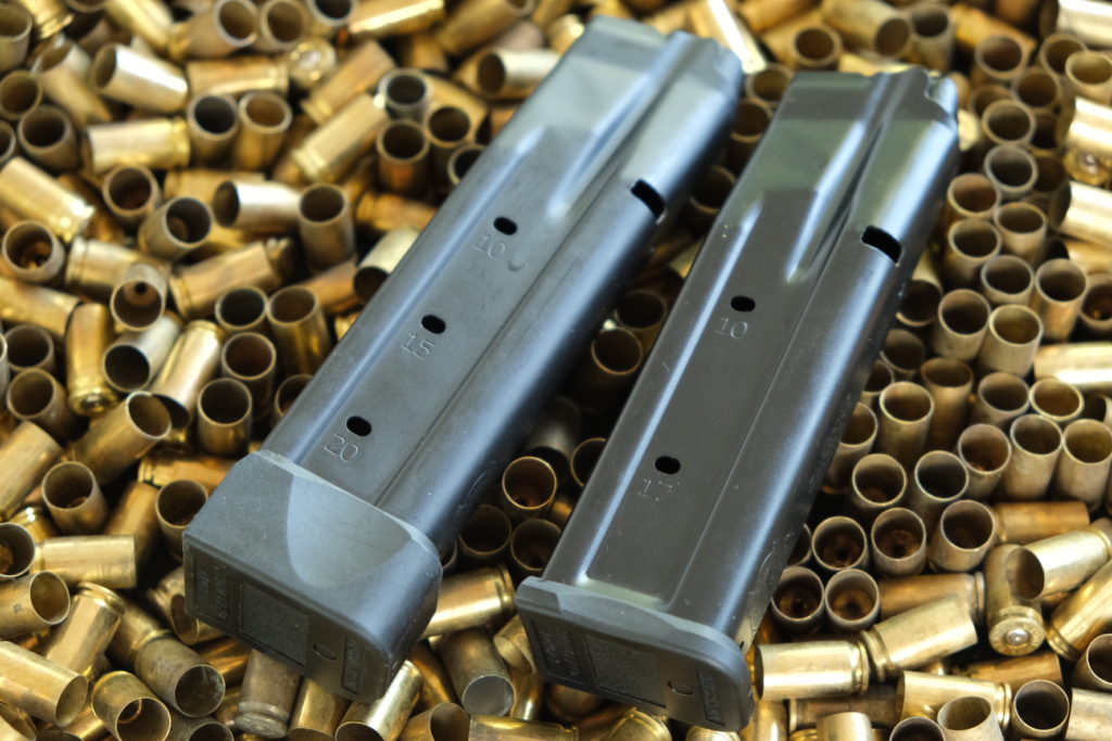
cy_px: 370
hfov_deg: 24.5
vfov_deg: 16.5
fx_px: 2564
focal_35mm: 83
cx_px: 556
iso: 2000
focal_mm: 55
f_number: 4
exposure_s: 1/80
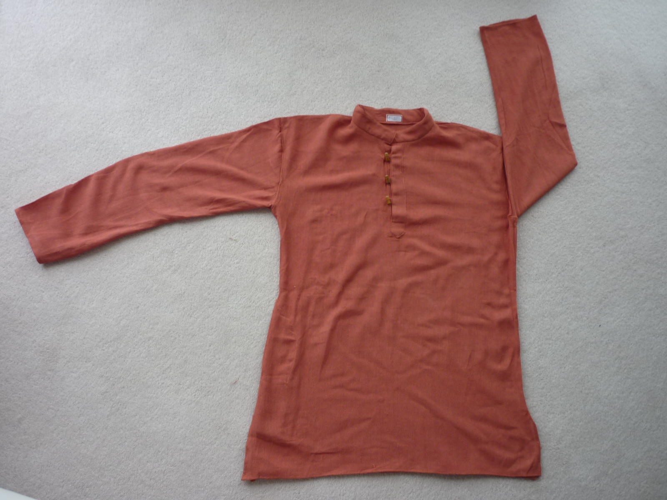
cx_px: 334
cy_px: 250
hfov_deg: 55.4
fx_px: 636
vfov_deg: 42.9
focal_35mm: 33
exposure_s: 1/30
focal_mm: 5.5
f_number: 2.8
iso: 80
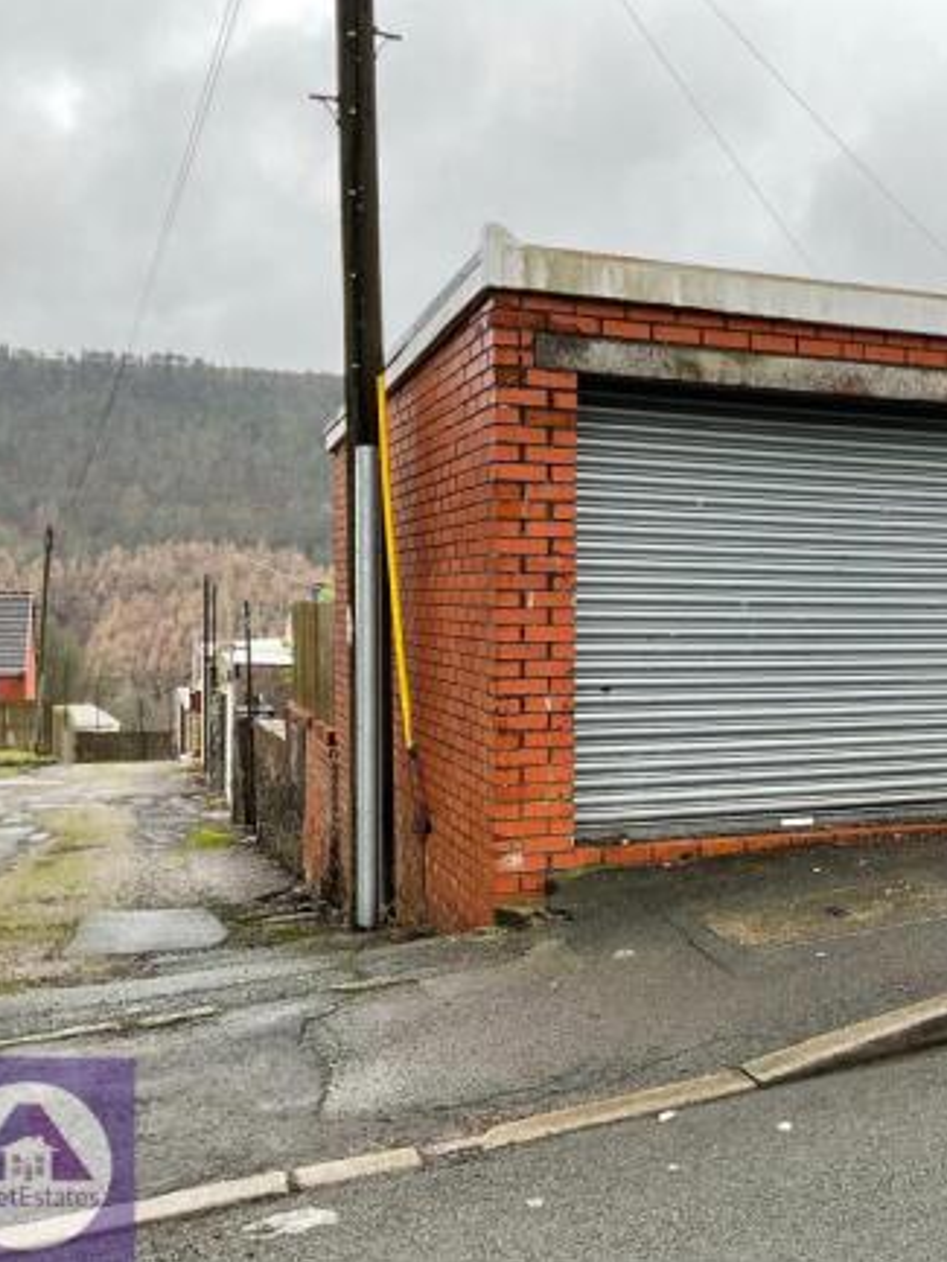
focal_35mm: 39
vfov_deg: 47.9
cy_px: 631
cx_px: 774
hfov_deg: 35.5
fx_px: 1422
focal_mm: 3
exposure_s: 1/150
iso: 16
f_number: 1.8
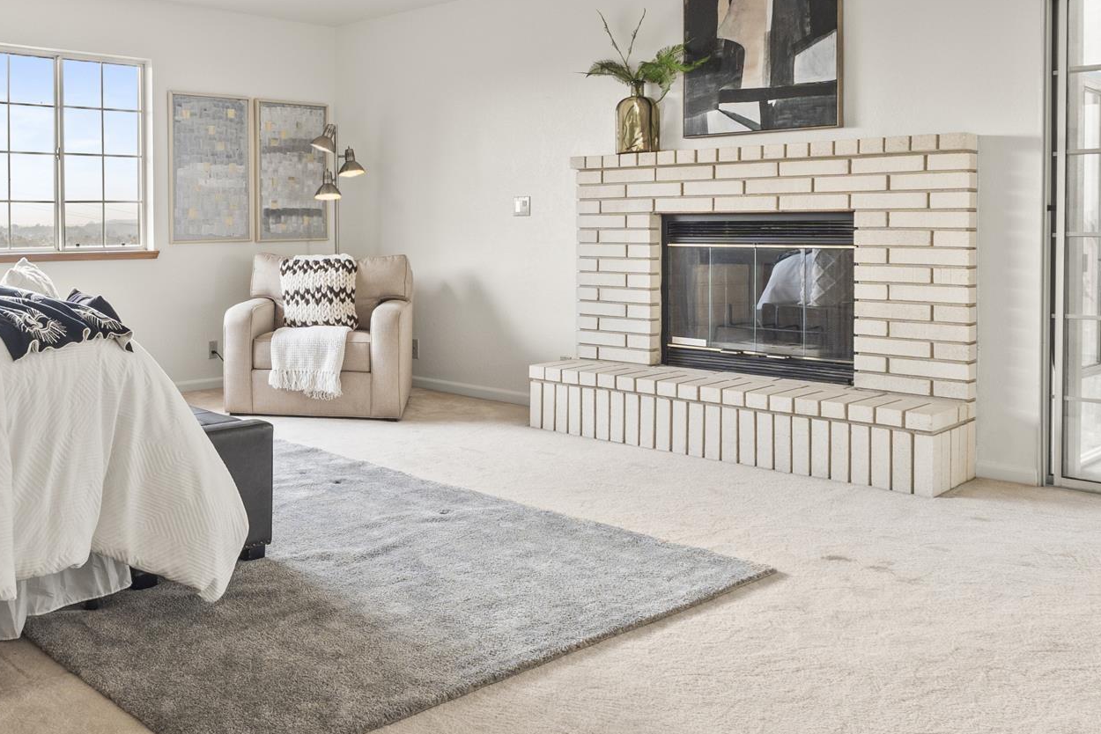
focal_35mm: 34
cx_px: 245
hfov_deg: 52.7
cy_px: 249
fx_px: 1040
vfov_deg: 38.5
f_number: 9
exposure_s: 1/3
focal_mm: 11.5
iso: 250
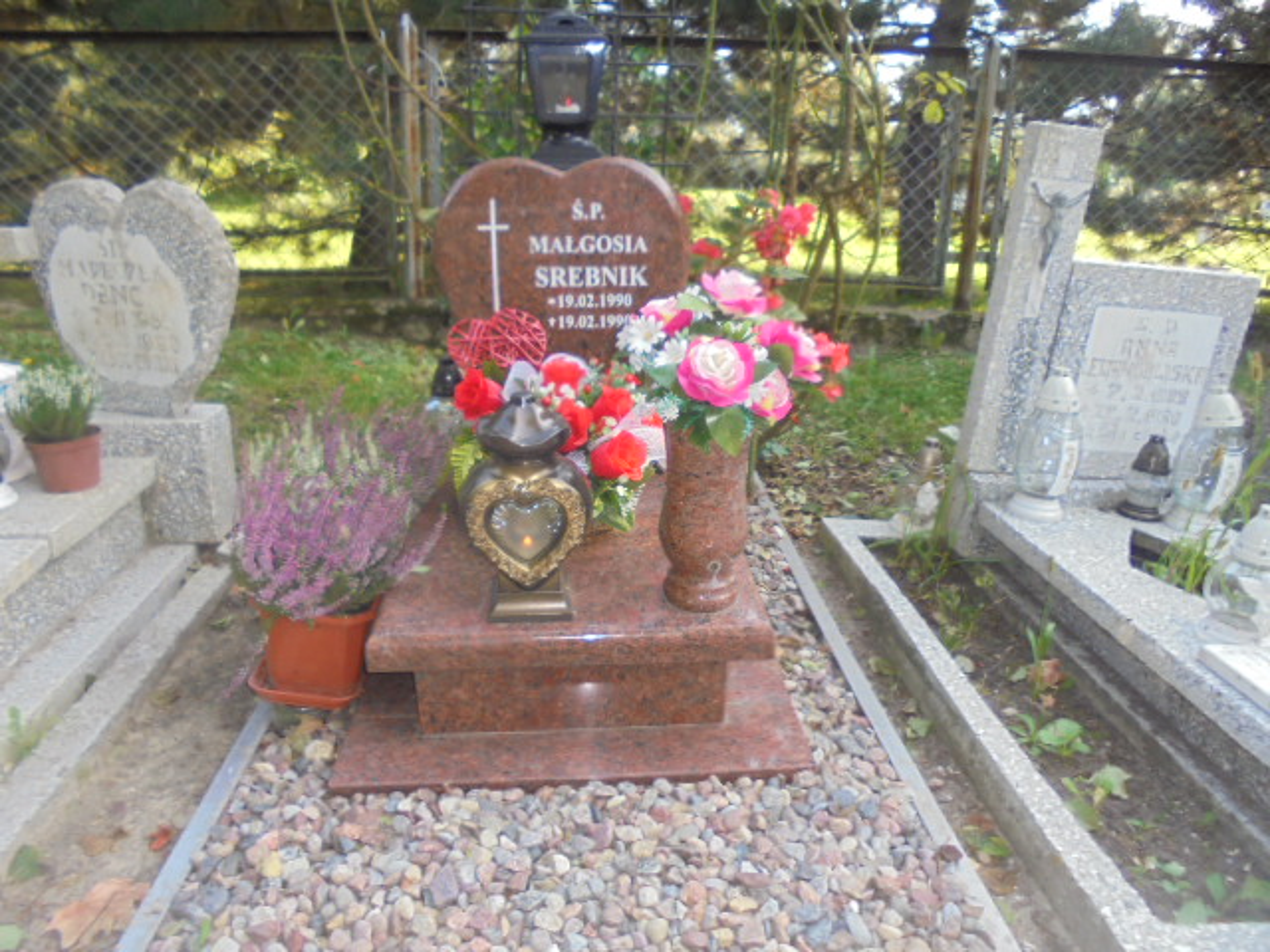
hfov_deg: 67.3
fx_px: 954
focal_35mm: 26
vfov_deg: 53.1
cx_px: 635
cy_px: 476
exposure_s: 1/60
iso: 100
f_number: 3.5
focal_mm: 4.6
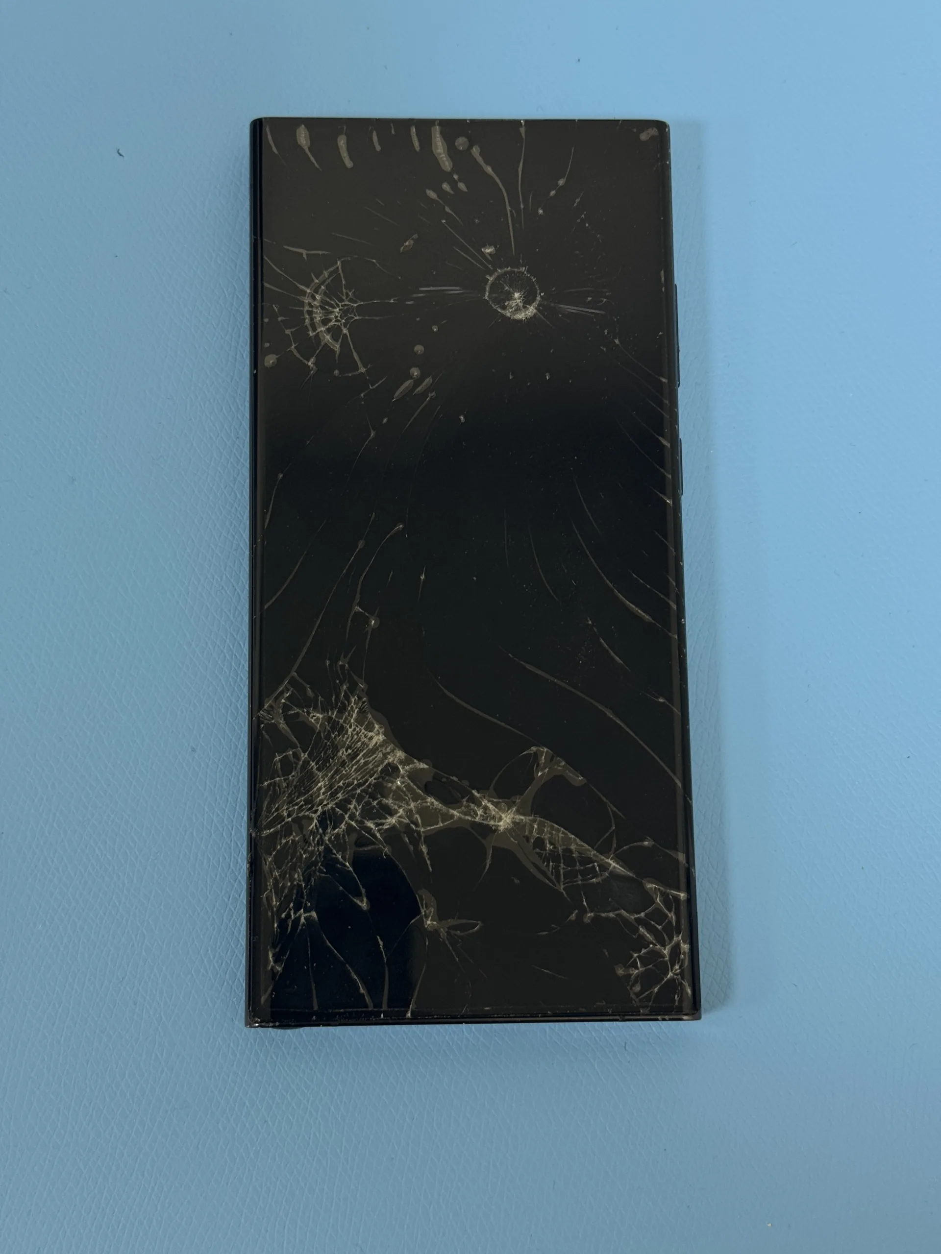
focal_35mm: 48
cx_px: 470
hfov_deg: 30.3
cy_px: 627
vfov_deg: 39.7
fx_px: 1740
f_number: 1.78
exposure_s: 1/50
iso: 80
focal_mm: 6.76
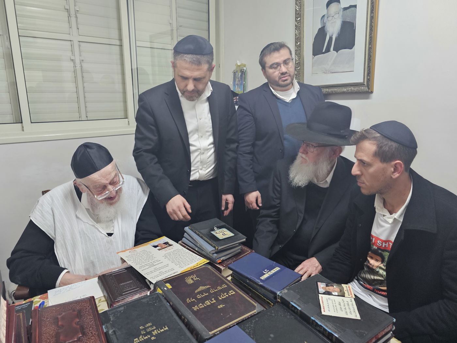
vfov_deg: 58.9
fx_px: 304
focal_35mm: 23
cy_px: 172
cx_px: 228
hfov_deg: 73.9
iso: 500
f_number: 1.7
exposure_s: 1/100
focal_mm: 6.3
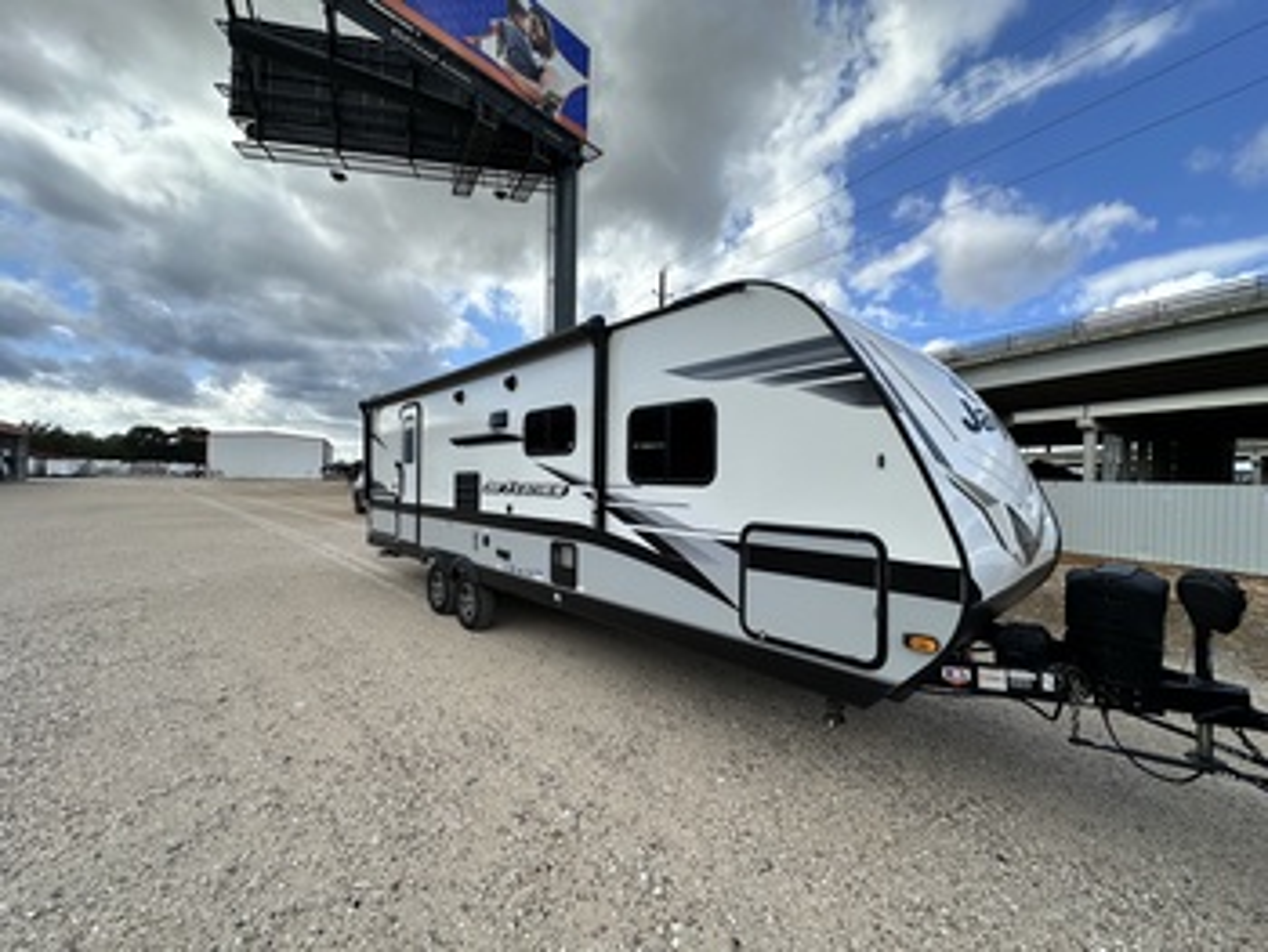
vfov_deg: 85.7
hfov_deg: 102.0
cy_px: 476
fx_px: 513
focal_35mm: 14
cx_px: 634
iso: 50
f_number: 2.2
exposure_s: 1/1401
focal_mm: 2.22
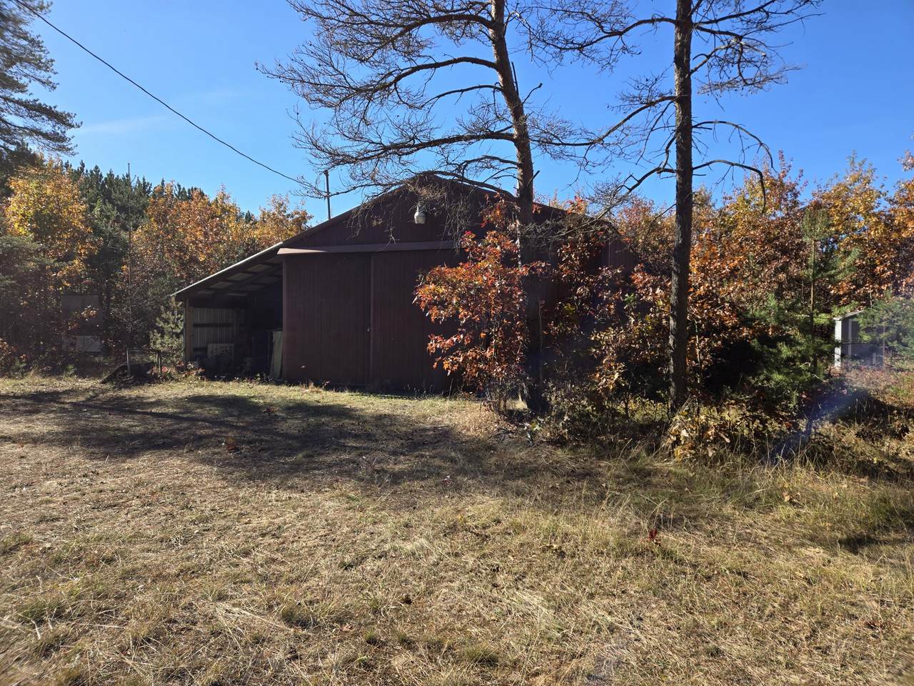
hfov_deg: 73.9
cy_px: 343
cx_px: 457
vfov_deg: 58.9
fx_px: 607
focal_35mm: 23
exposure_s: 1/1114
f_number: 1.8
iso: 25
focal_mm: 5.4
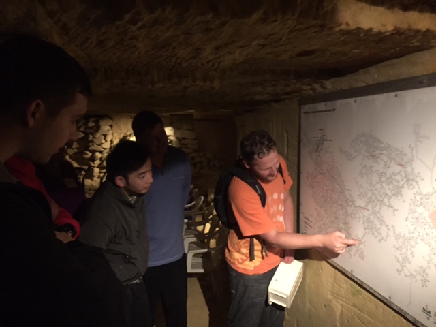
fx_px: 365
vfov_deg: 48.2
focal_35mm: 29
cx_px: 218
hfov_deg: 61.7
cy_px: 164
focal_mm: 4.15
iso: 500
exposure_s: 1/15
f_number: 2.2
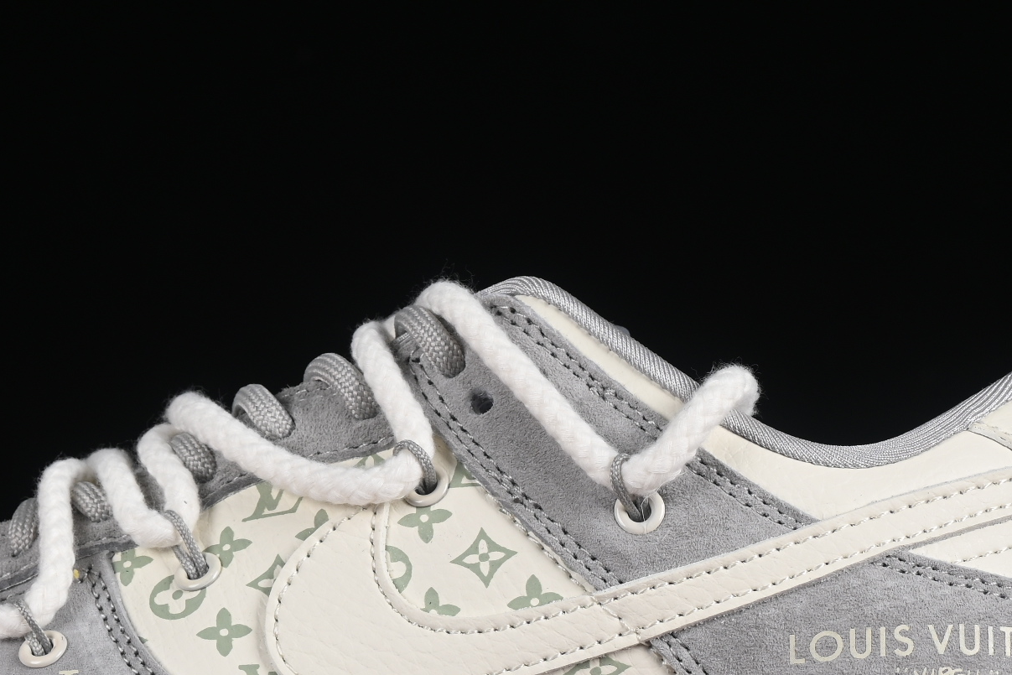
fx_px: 4863
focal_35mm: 173
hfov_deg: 11.9
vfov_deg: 7.9
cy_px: 443
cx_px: 355
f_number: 8
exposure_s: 1/80
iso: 160
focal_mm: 50
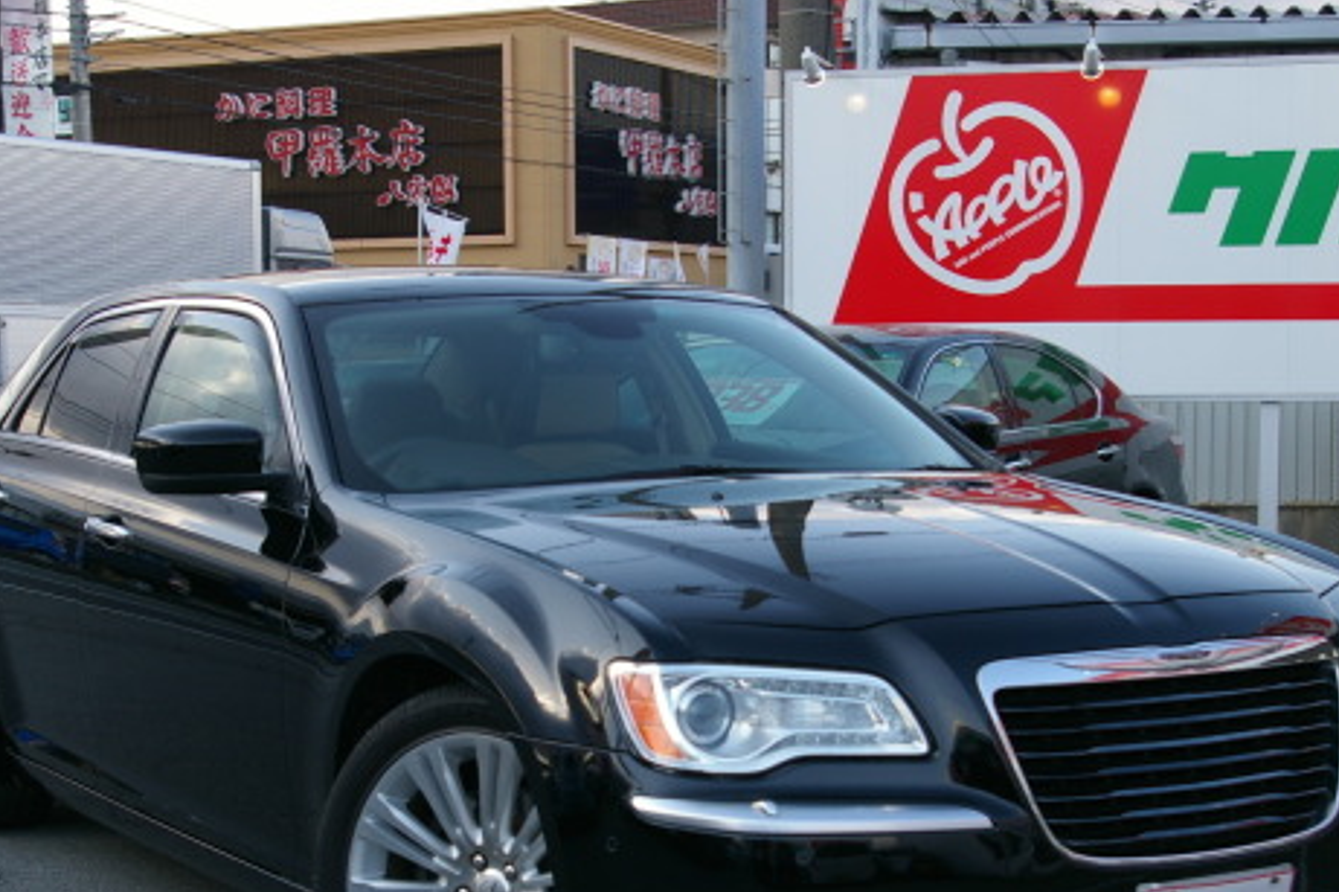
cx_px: 680
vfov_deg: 19.7
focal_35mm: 69
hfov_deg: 29.4
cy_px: 596
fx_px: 2554
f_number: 6.7
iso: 200
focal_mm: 33
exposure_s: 1/125
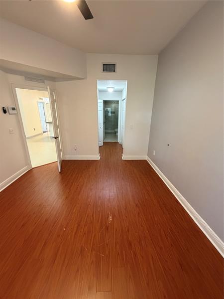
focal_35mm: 14
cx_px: 112
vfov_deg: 102.1
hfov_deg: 85.7
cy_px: 150
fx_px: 121
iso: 640
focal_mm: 2.22
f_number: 2.2
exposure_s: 1/60
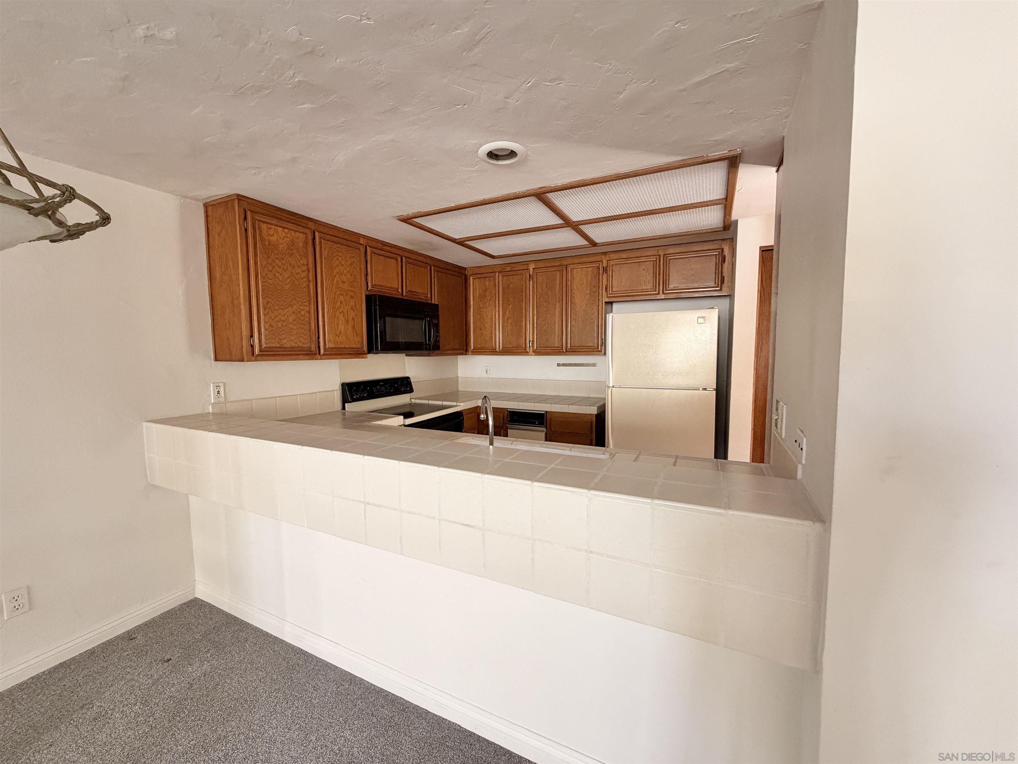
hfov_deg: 102.1
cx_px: 509
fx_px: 412
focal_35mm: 14
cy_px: 382
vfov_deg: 85.7
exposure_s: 1/120
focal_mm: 2.22
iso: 320
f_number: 2.2
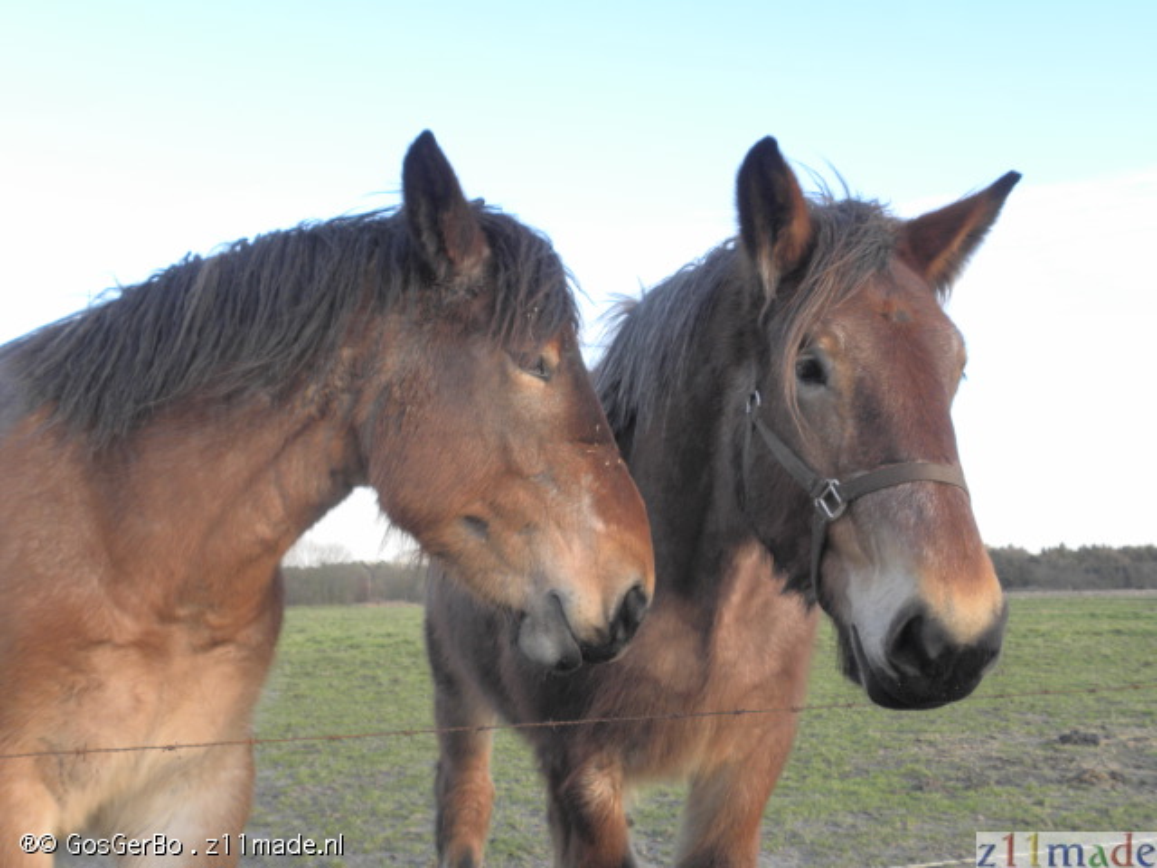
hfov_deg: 45.8
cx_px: 578
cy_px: 434
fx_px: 1370
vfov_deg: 35.1
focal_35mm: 41
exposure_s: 1/118
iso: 64
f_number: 3.5
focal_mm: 7.3
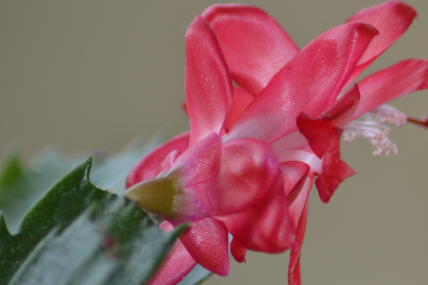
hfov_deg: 3.2
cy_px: 149
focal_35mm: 650
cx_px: 304
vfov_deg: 2.1
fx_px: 7727
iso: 100
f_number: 5.6
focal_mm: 300
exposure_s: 1/60
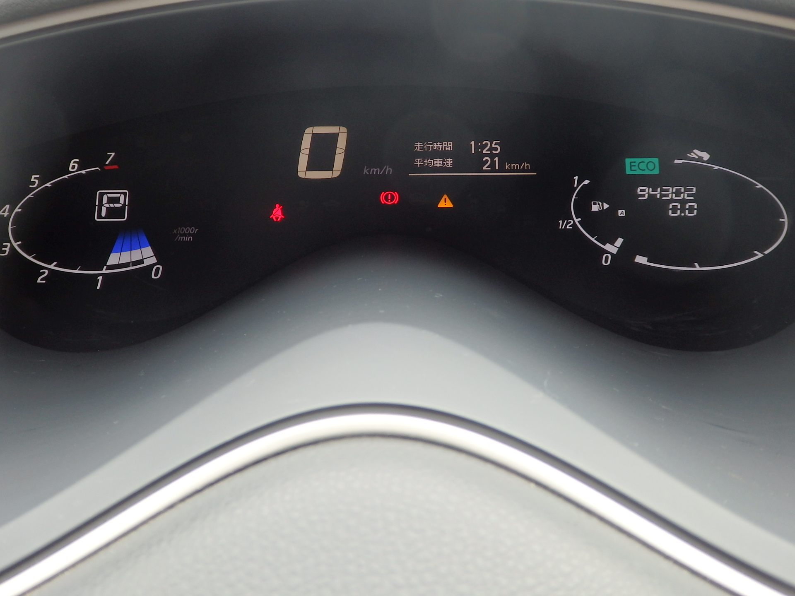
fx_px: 850
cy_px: 298
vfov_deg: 38.7
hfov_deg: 50.1
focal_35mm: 37
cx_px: 398
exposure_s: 1/50
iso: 125
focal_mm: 6.6
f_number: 3.6
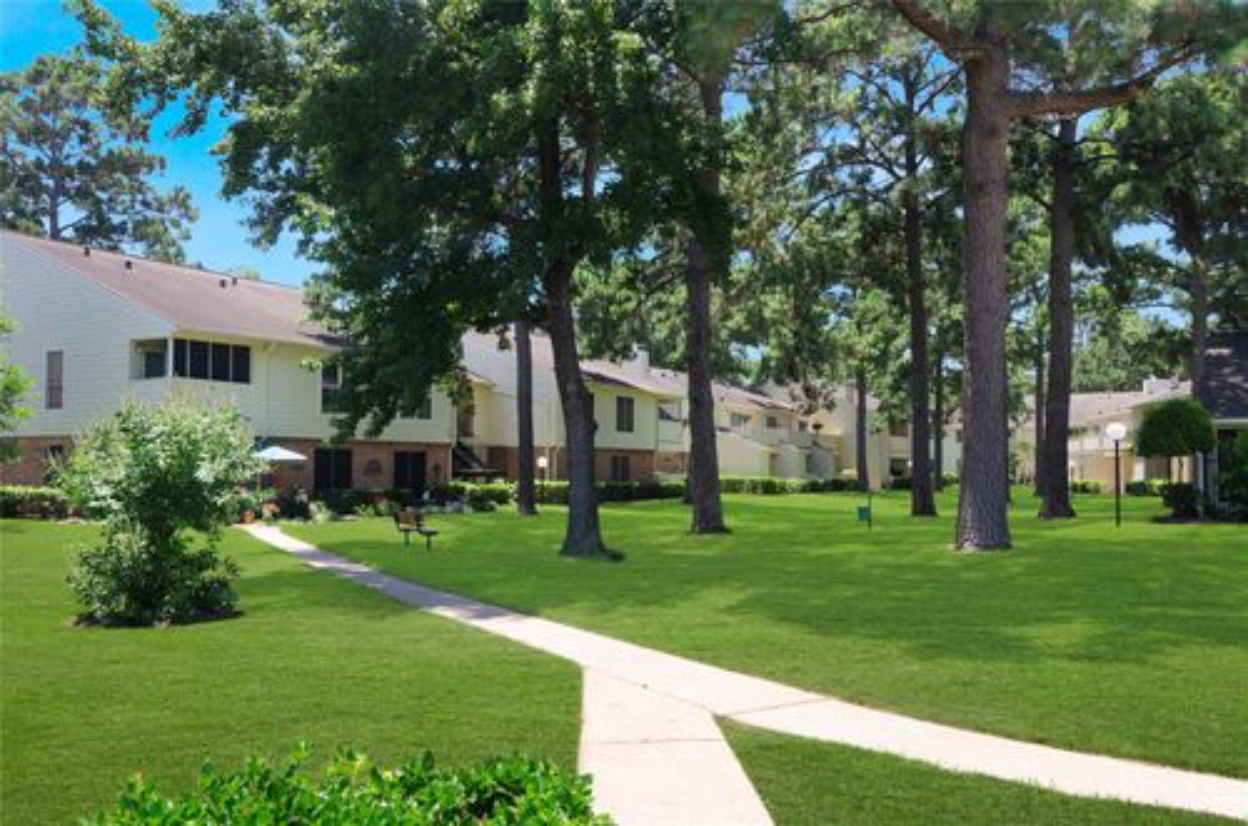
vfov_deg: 43.4
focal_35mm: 30
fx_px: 1038
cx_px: 624
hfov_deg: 62.0
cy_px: 413
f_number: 8
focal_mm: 20
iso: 200
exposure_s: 1/250
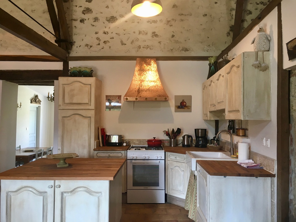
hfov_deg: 61.7
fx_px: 248
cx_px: 148
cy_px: 111
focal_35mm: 29
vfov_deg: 48.2
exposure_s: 1/33
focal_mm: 4.15
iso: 80
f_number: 2.2
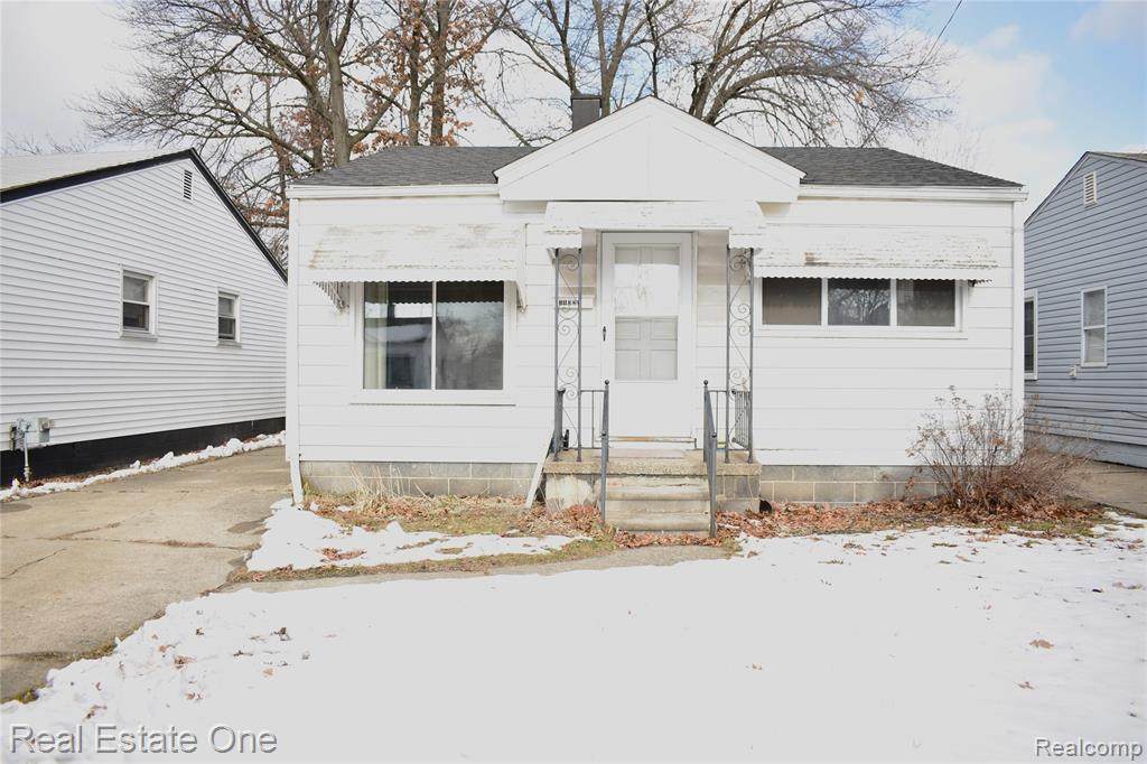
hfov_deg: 67.4
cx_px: 574
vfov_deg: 47.9
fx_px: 860
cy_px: 382
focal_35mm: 27
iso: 100
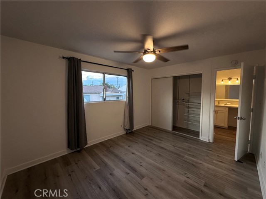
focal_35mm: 14
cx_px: 133
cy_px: 100
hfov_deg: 102.1
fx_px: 108
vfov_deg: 85.7
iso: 200
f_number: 2.2
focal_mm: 2.22
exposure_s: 1/120
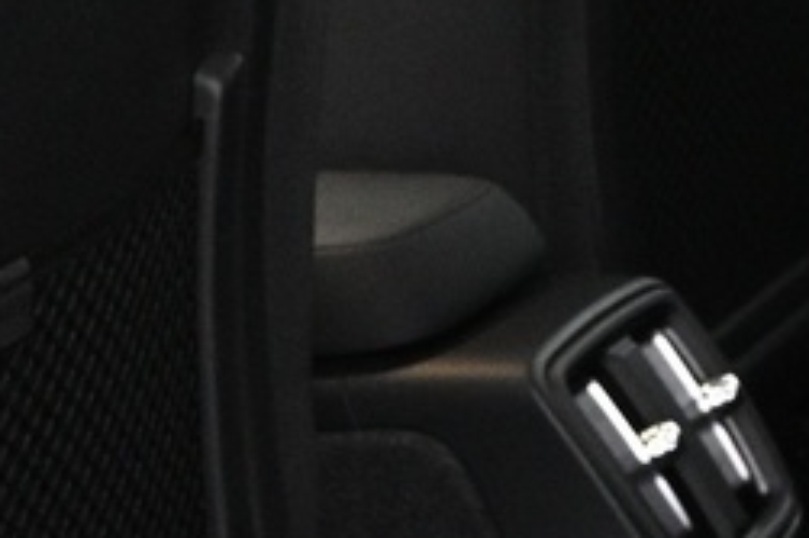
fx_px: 3481
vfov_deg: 8.7
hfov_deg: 11.6
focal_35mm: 155
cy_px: -148
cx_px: 1750
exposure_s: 1/20
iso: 1600
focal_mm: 16
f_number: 3.5
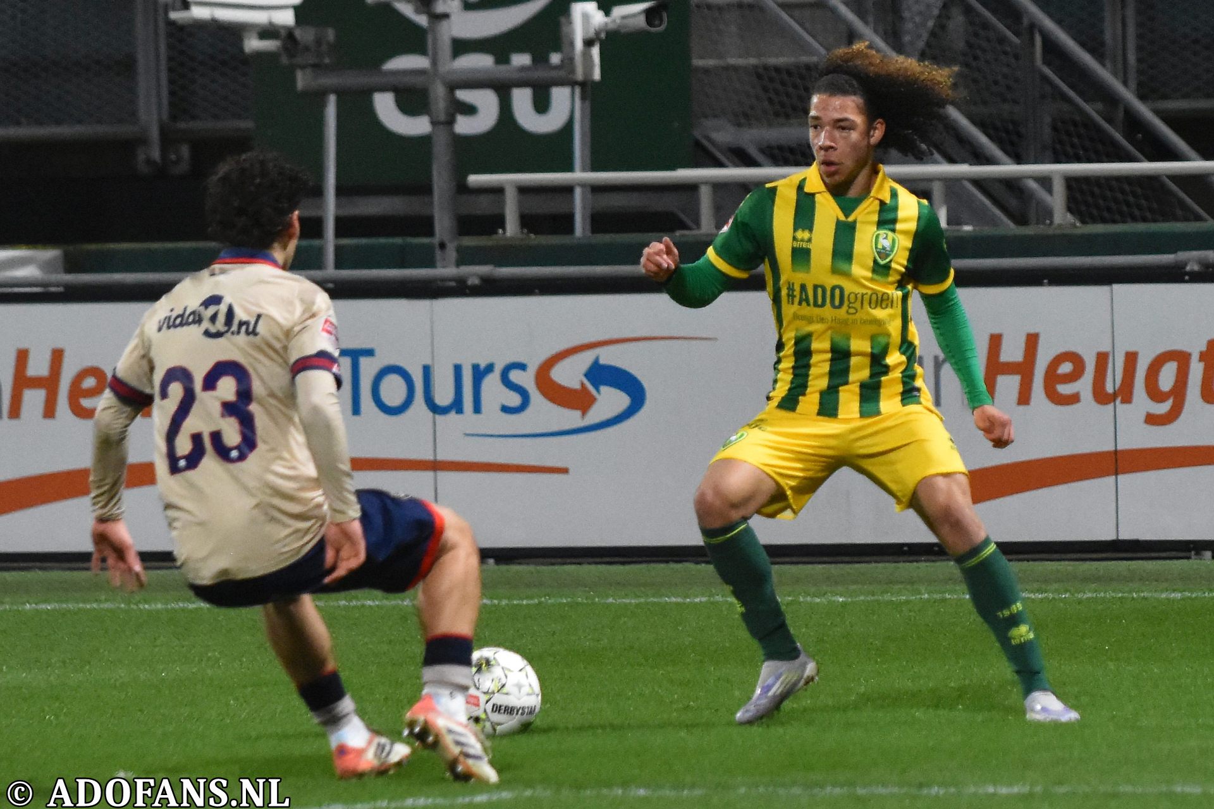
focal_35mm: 262
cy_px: 404
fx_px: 8851
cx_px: 607
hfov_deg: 7.8
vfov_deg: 5.2
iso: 4000
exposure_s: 1/640
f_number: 2.8
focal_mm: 175
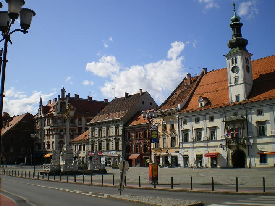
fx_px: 302
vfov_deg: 37.7
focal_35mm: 38
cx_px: 138
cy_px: 103
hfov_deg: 49.0
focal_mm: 6.3
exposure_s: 1/640
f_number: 4.6
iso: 64
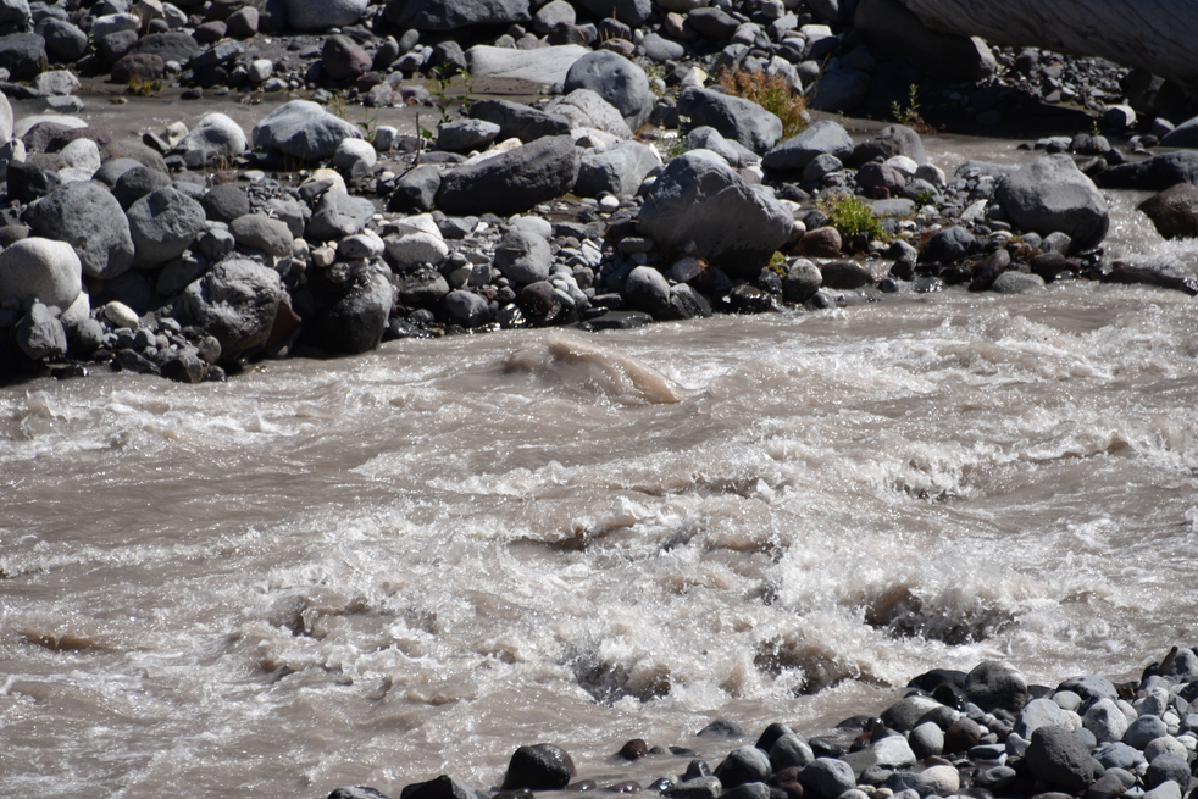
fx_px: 13013
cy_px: 493
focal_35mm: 391
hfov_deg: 5.3
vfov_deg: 3.5
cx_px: 595
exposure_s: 1/640
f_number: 6.3
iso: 100
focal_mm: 300
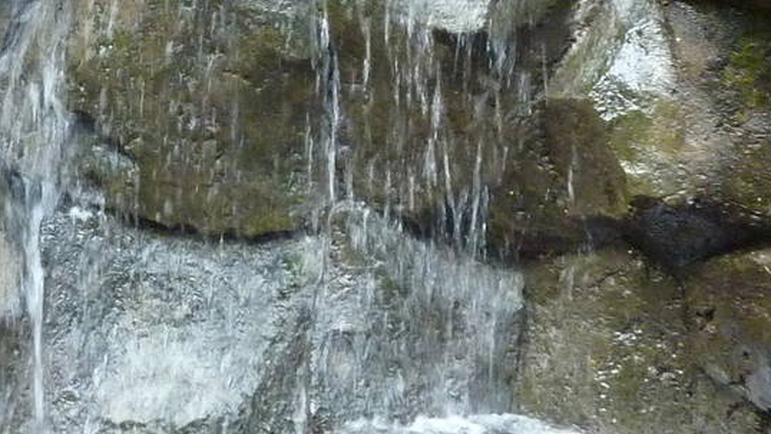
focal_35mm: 81
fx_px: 1656
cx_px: 158
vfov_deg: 14.5
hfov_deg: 25.8
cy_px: -80
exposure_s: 1/30
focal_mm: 4.1
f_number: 3.3
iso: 400
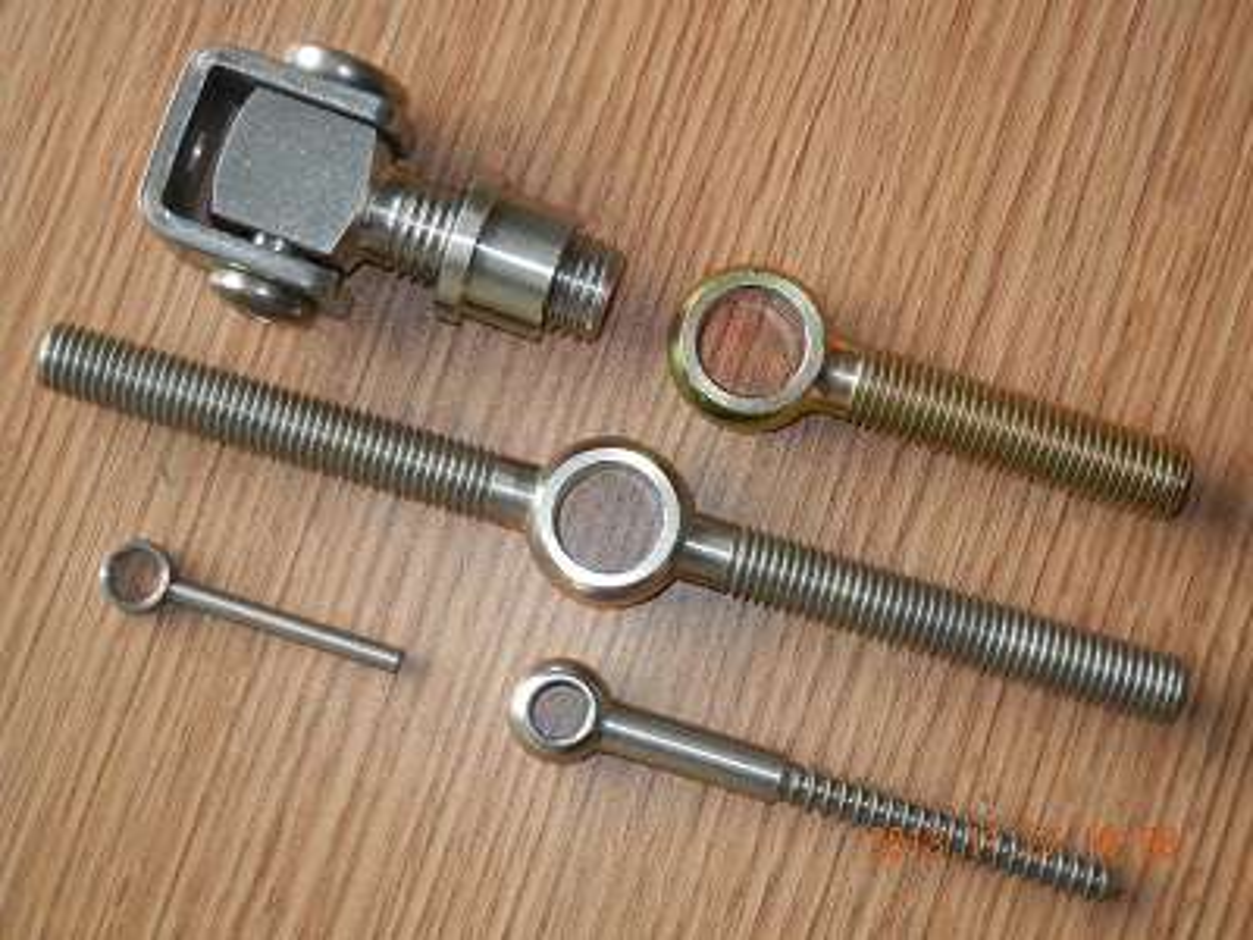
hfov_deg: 28.6
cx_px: 626
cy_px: 470
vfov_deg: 21.6
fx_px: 2461
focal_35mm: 68
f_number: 4.1
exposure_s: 1/30
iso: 200
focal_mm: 12.2
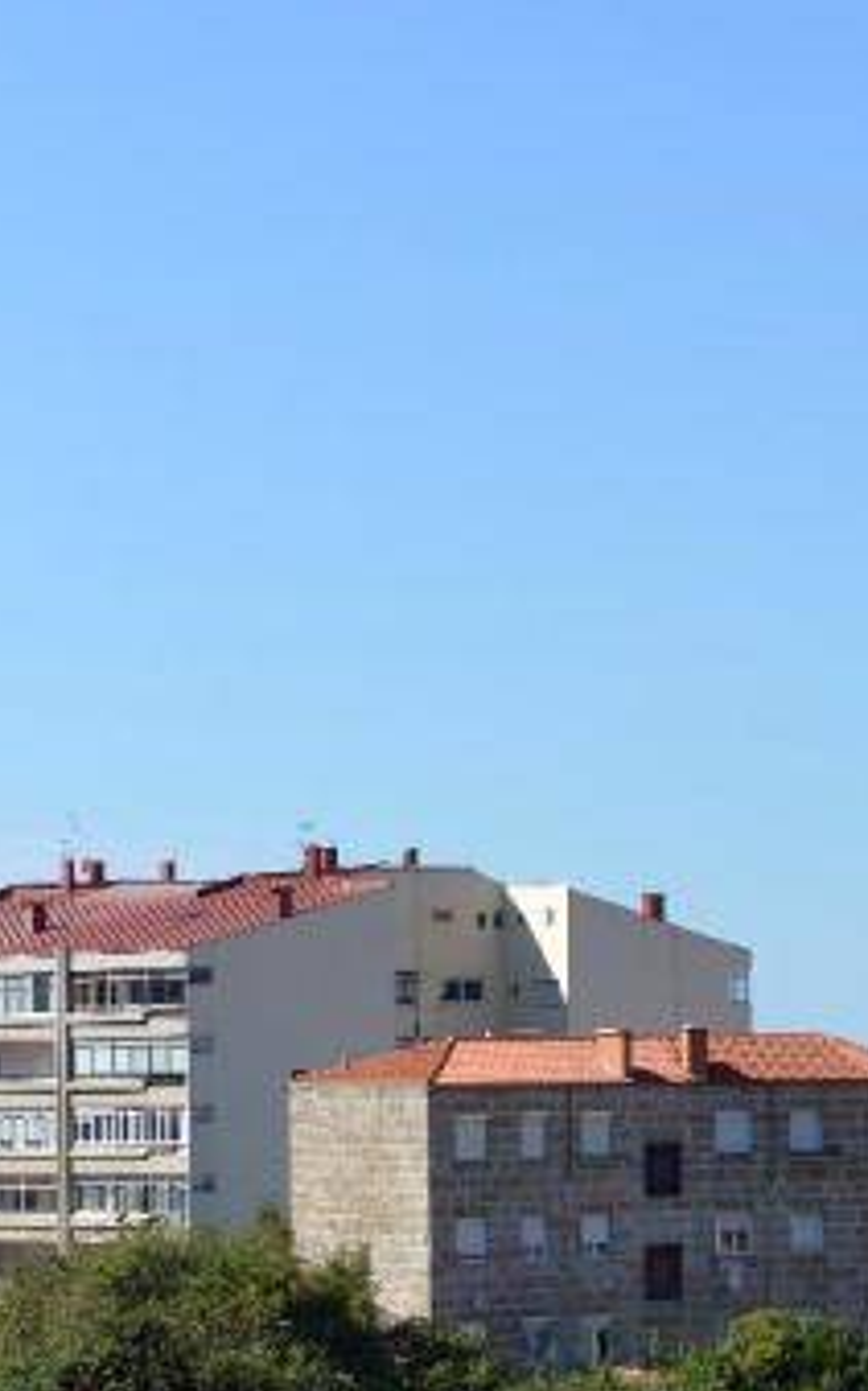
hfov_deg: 7.6
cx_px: 1349
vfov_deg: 12.4
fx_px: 6402
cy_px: 1049
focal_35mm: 169
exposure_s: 1/320
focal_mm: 70
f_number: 9
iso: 160
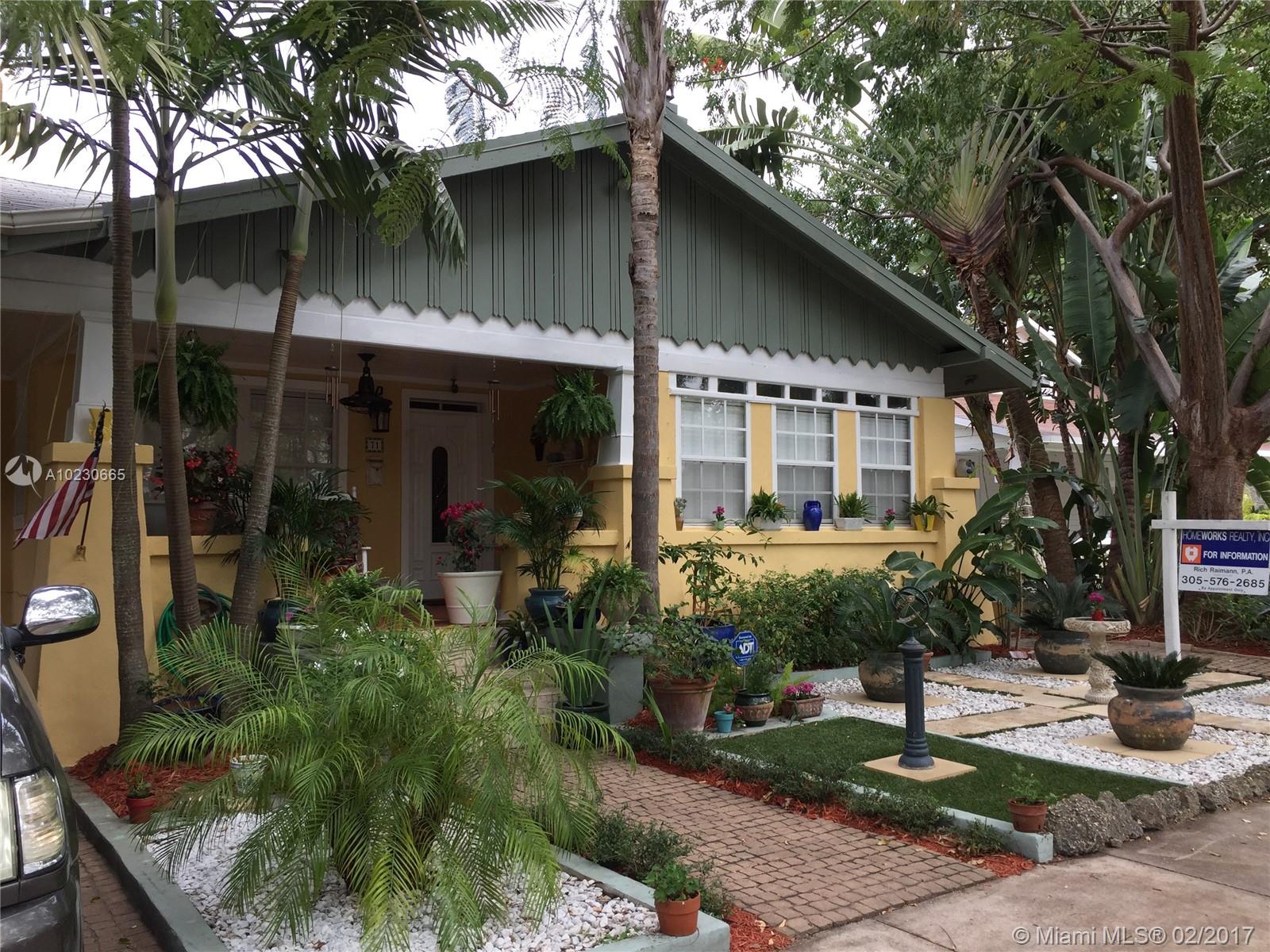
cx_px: 635
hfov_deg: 61.7
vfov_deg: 48.2
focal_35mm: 29
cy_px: 476
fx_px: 1064
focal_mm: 4.15
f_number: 2.2
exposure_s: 1/344
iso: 32
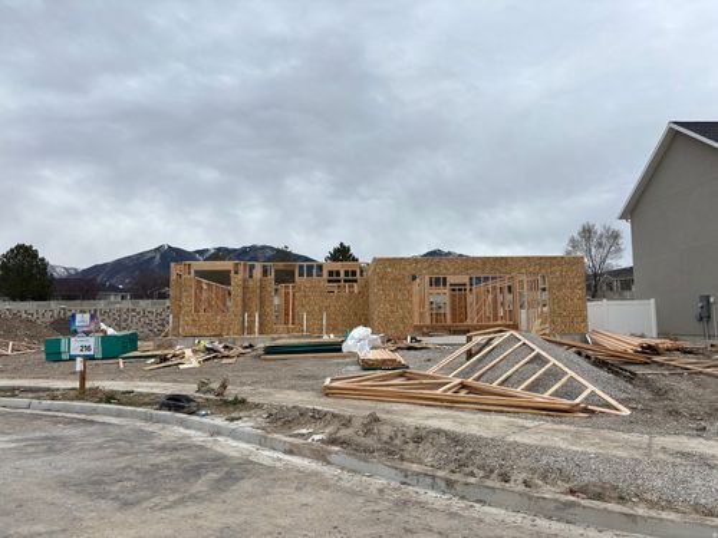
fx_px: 539
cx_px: 359
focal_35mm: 26
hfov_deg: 67.3
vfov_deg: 53.1
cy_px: 269
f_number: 1.6
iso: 50
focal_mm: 5.96
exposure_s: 1/1220
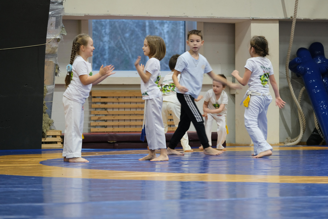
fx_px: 1503
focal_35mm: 165
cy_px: 110
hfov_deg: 12.5
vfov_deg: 8.3
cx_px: 164
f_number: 4.2
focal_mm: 110.3
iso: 1000
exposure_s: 1/60
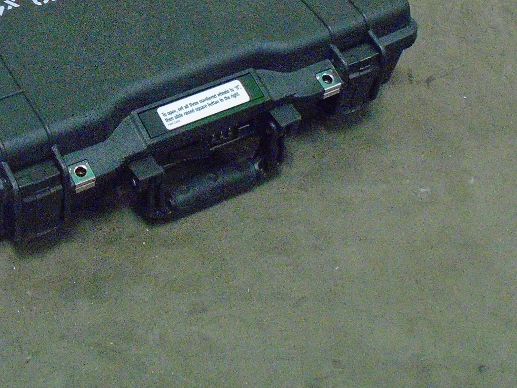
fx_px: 1105
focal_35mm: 74
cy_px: 8
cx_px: 100
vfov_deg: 19.4
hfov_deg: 25.8
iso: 800
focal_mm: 5.5
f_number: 3.5
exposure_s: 1/100
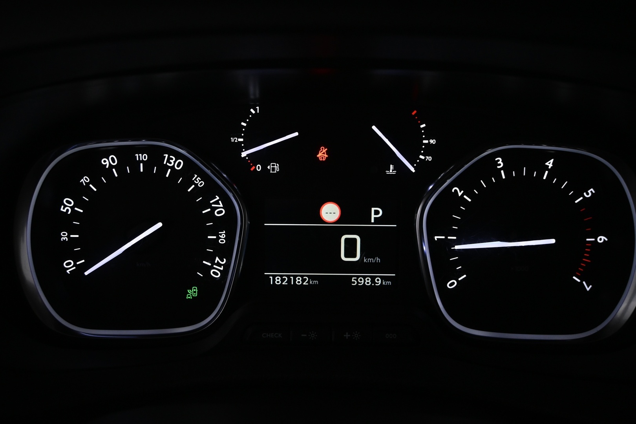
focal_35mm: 32
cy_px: 212
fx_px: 570
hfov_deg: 58.3
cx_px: 318
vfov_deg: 40.8
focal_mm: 21.5
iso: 1600
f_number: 4.5
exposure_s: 1/60
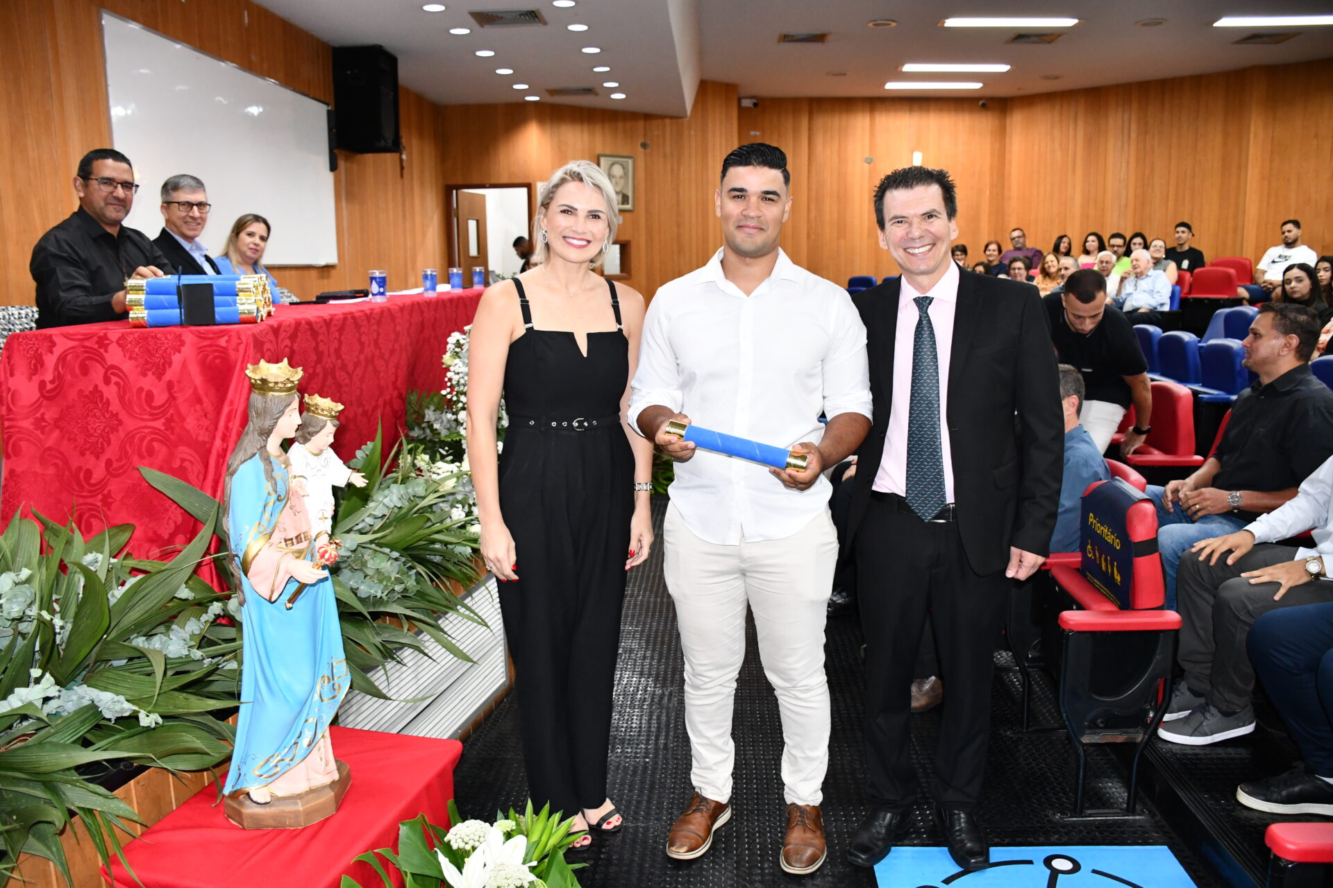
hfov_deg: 67.4
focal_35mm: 27
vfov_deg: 47.9
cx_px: 666
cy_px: 444
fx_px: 1000
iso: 1800
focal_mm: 18
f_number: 3.5
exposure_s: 1/60
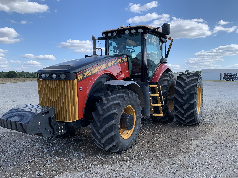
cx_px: 119
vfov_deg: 53.1
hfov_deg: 67.3
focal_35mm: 26
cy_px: 89
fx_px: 179
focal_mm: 4.25
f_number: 1.8
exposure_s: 1/1314
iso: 25
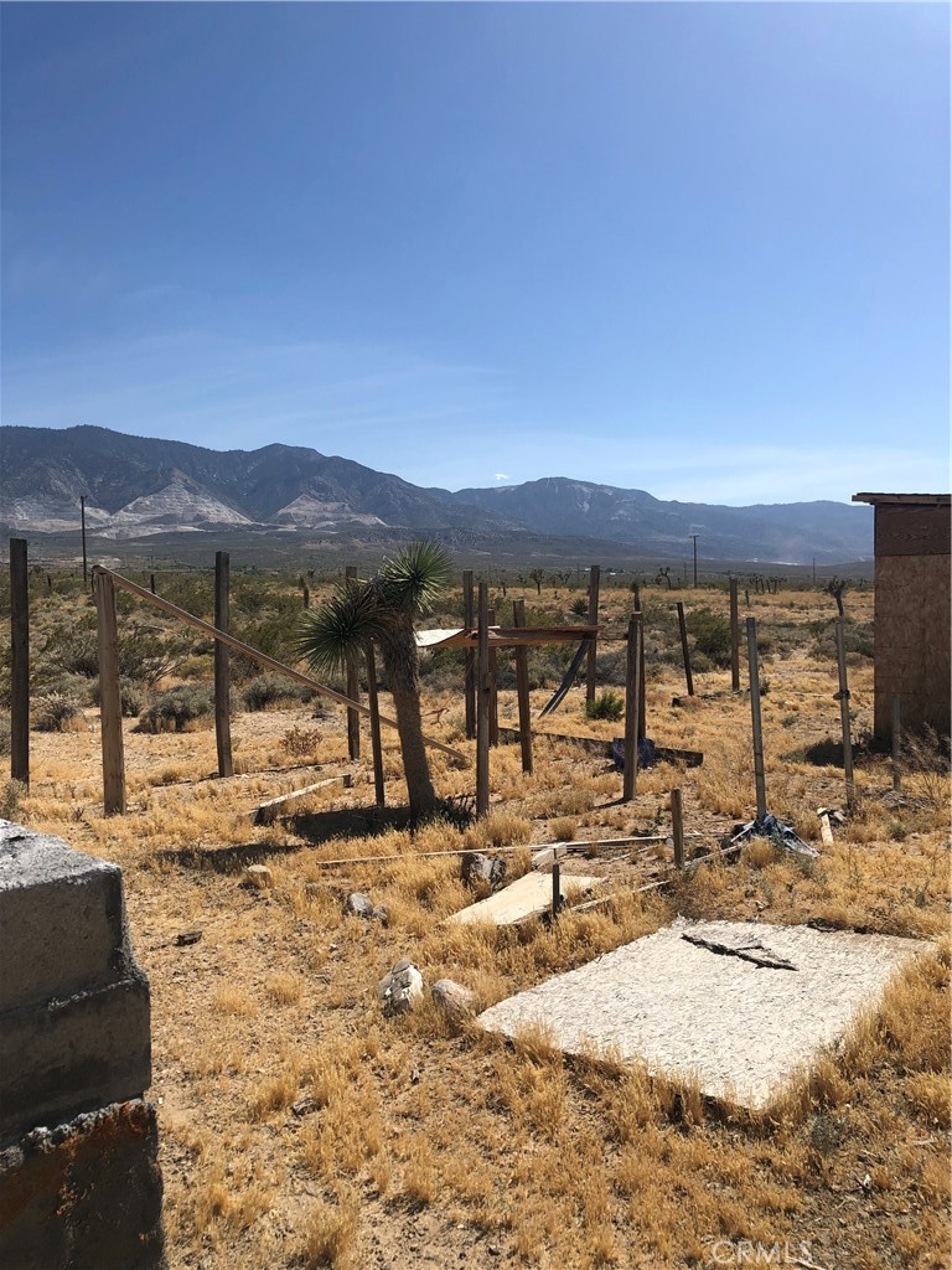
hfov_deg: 49.7
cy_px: 635
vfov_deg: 63.4
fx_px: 1027
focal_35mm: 28
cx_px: 476
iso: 20
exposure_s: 1/3436
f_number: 1.8
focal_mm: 4
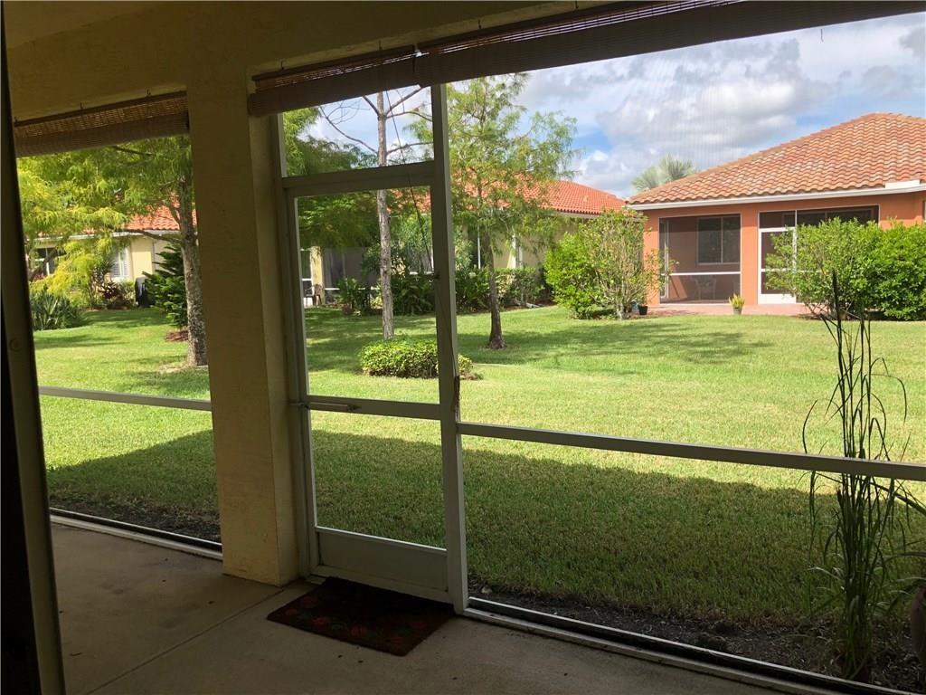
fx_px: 749
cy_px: 348
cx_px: 463
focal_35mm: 28
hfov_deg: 63.4
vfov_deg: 49.7
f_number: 1.8
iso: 20
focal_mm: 3.99
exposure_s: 1/666
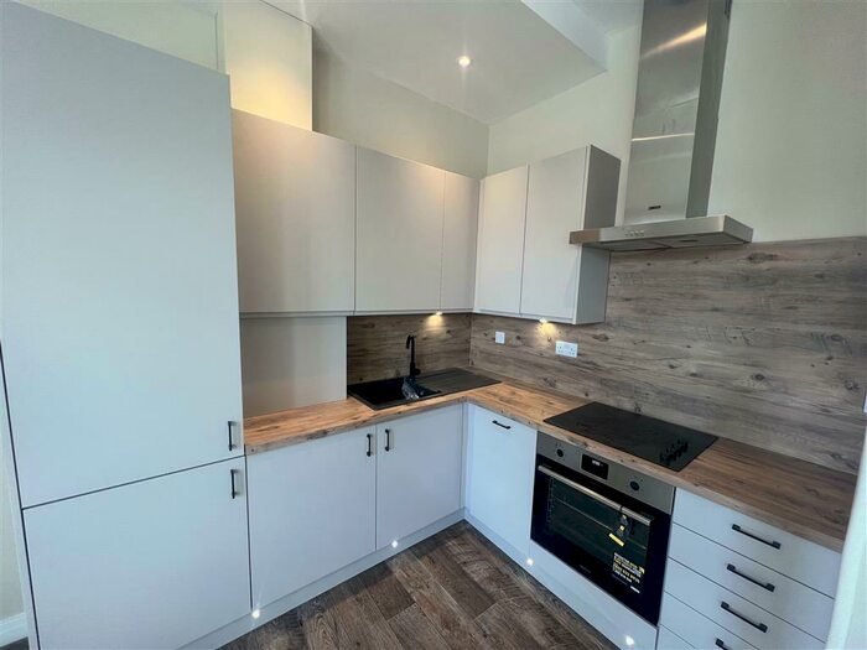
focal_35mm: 13
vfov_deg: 89.9
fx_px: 326
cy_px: 325
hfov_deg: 106.2
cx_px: 434
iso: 64
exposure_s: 1/100
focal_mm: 1.57
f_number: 1.8
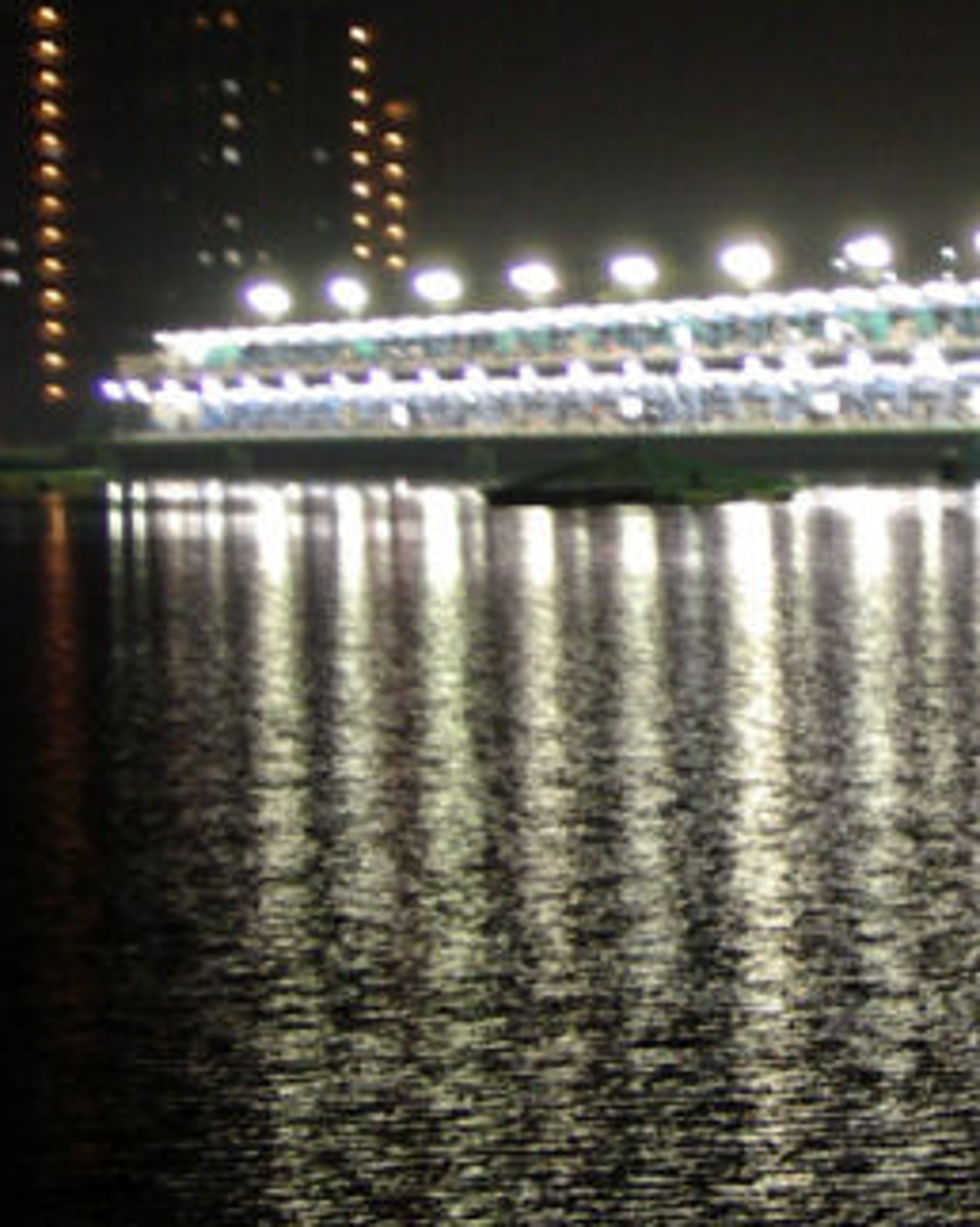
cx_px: 1060
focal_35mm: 141
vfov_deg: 13.7
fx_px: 5117
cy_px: 619
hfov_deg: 10.8
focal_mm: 11.5
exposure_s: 1/2.5
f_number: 3.8
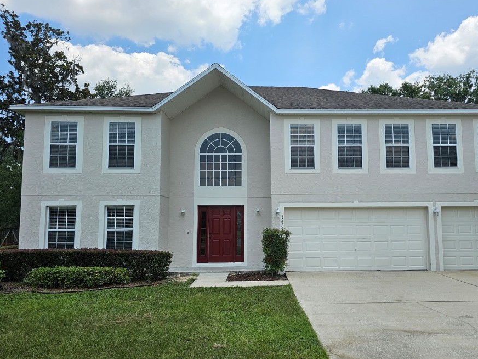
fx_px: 373
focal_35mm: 27
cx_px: 271
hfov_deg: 65.0
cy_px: 186
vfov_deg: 51.3
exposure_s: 1/955
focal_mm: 6.3
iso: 10
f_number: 1.7
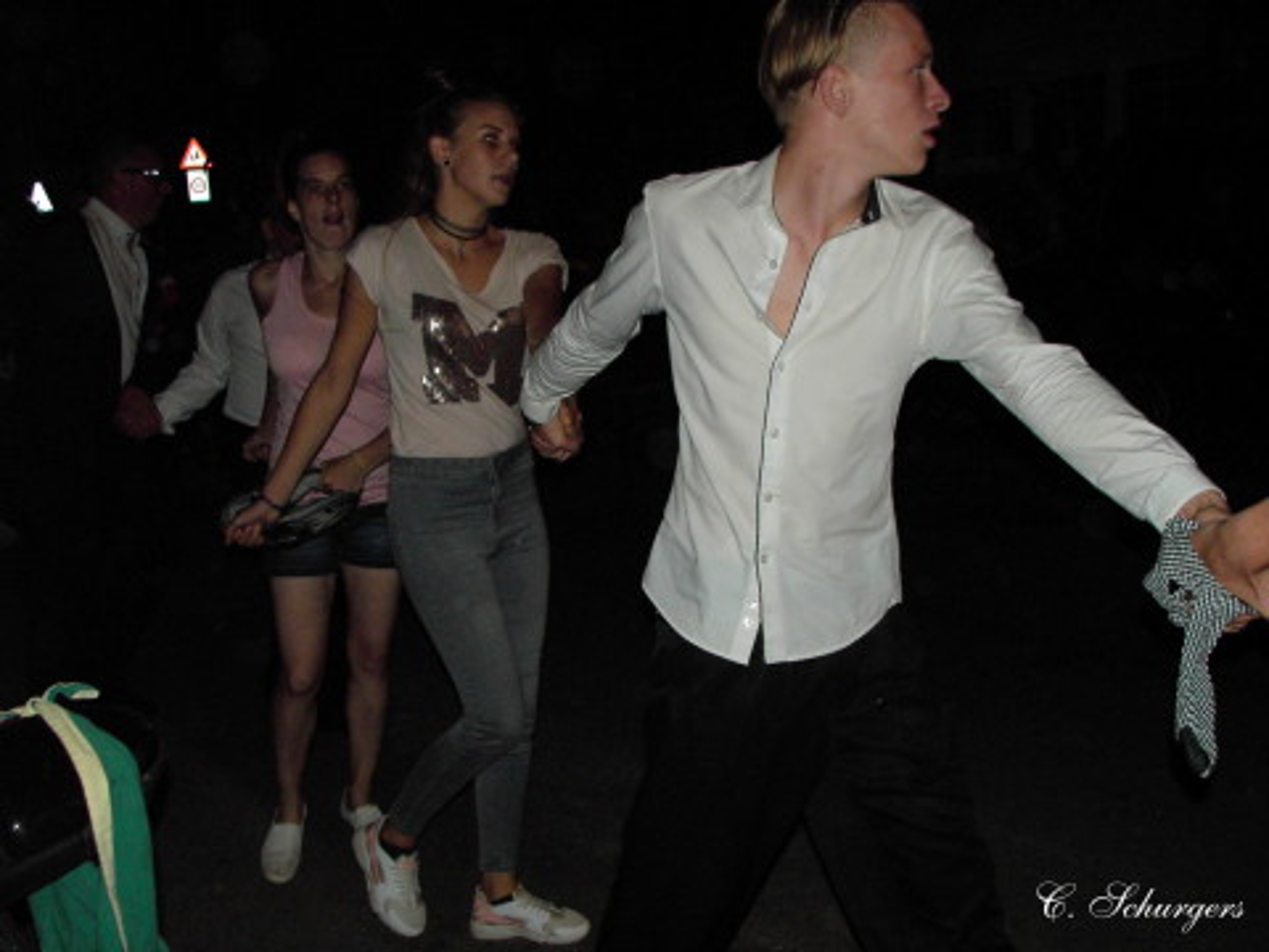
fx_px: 1576
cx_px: 634
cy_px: 476
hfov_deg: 43.9
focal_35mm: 43
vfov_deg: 33.6
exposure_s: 1/51
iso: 200
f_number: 2.8
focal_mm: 6.6
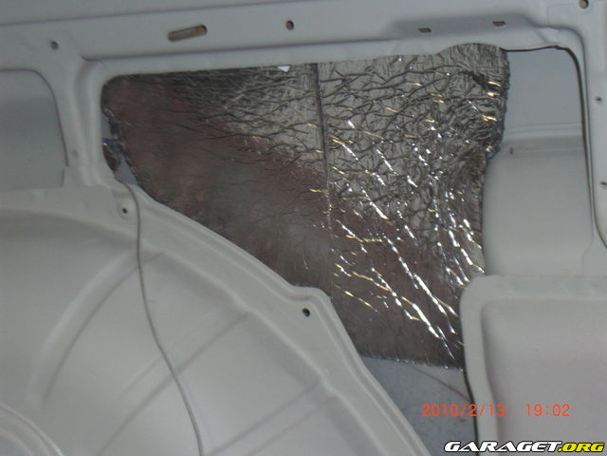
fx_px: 1385
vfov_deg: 18.7
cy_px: 228
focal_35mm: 79
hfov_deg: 24.7
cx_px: 304
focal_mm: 13.9
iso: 200
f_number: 4.6
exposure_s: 1/30
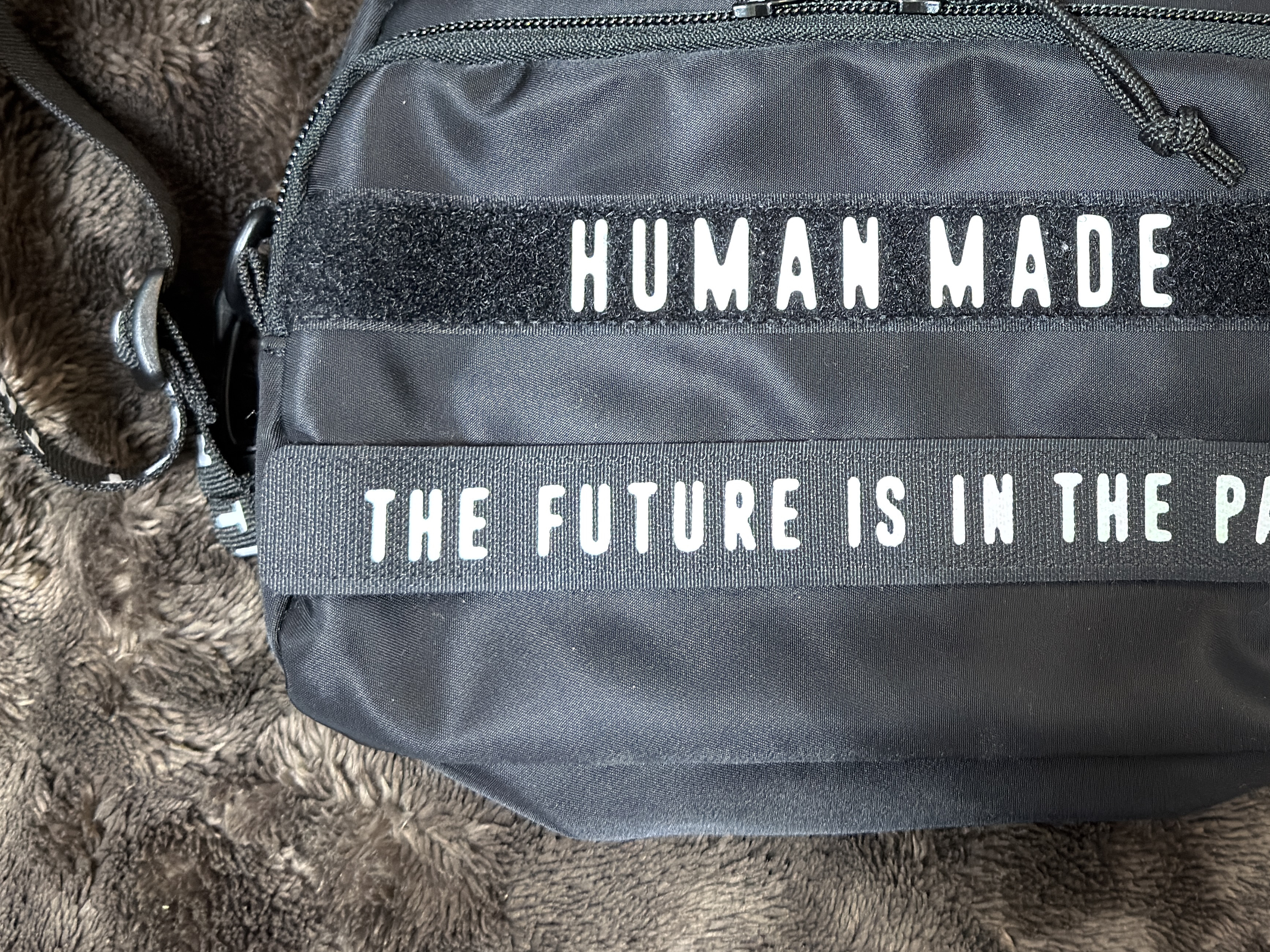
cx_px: 957
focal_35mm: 56
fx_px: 2055
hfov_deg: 33.6
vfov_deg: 25.5
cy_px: 134
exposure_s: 1/29
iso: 640
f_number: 1.78
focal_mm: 6.76
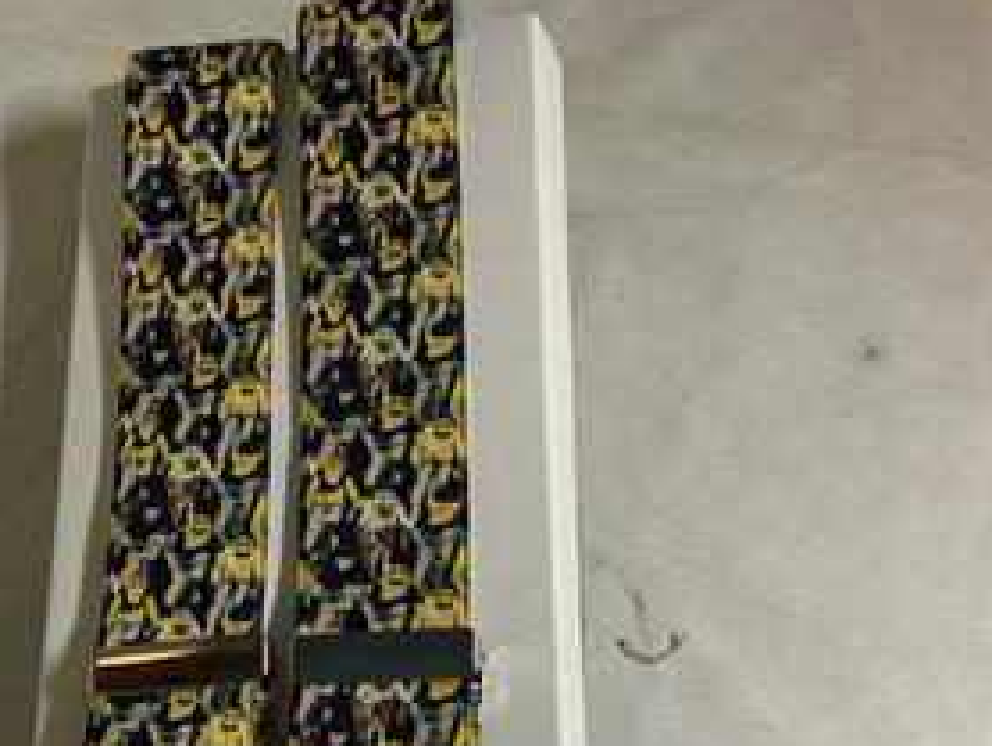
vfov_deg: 30.2
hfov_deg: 40.2
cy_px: 593
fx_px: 1348
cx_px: 400
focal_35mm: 47
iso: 125
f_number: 1.8
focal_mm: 3
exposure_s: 1/50
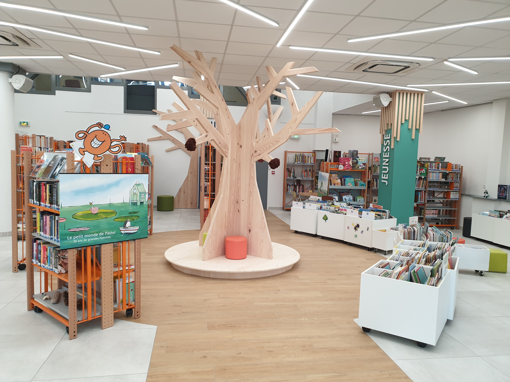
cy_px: 191
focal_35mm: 26
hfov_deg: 67.3
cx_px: 255
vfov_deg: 53.1
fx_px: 383
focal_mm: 4.3
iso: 160
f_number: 2.4
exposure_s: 1/50
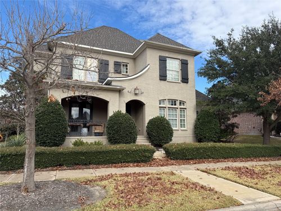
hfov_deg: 71.6
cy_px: 106
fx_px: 195
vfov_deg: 56.8
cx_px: 140
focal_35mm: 24
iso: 80
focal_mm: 6.76
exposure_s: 1/1949
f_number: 1.78
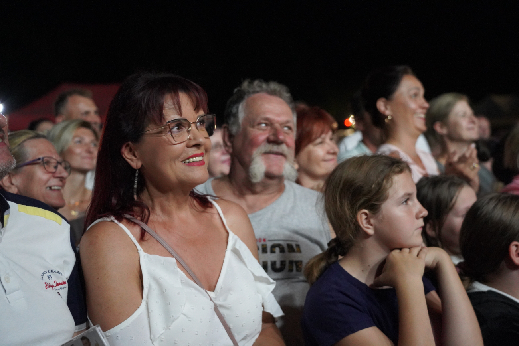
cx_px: 260
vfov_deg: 26.0
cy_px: 173
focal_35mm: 52
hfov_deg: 38.2
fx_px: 750
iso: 12800
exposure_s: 1/100
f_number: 4
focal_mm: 52
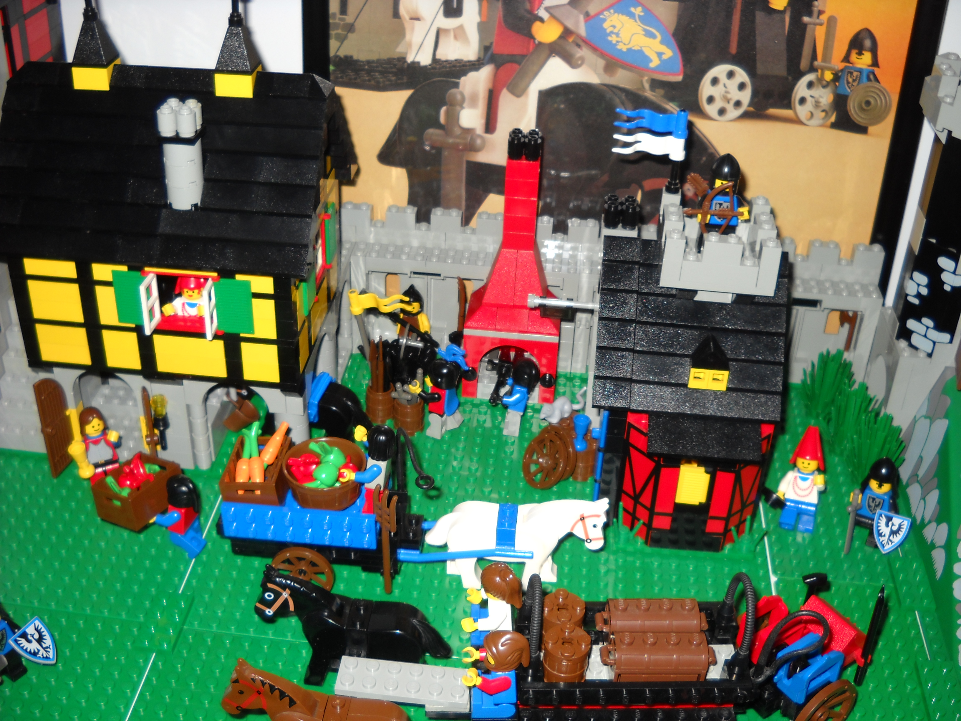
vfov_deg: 35.1
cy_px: 360
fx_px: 1138
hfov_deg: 45.8
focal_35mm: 41
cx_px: 480
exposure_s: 1/30
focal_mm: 6.72
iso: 64
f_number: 3.1
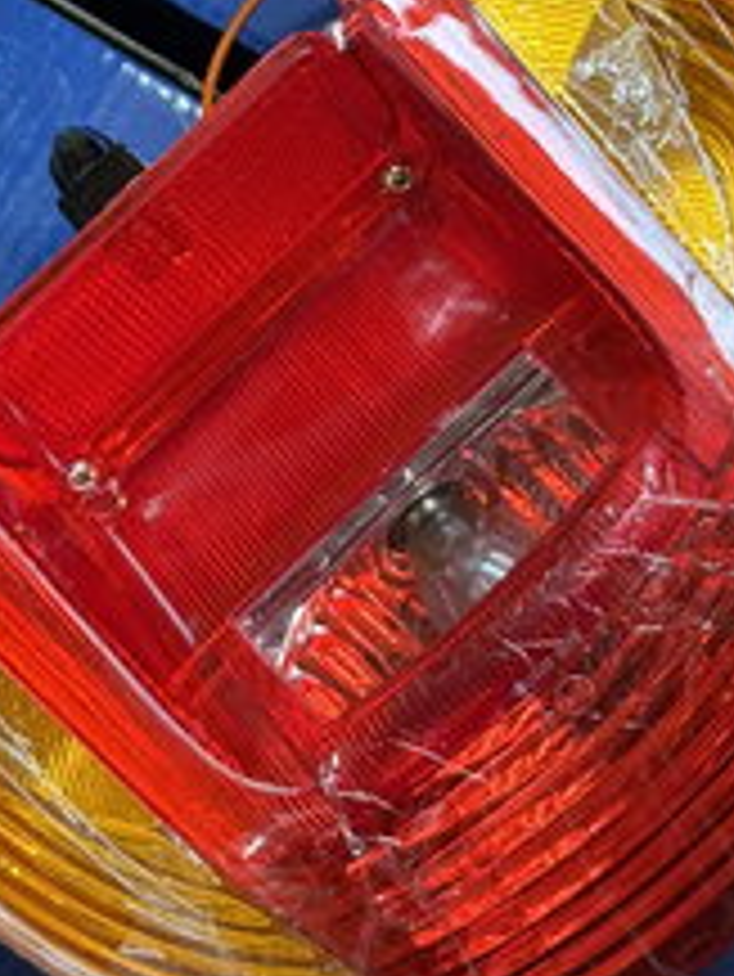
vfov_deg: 16.7
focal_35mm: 118
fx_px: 3333
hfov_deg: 12.6
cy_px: 403
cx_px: 446
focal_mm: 6.76
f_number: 1.78
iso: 160
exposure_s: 1/50
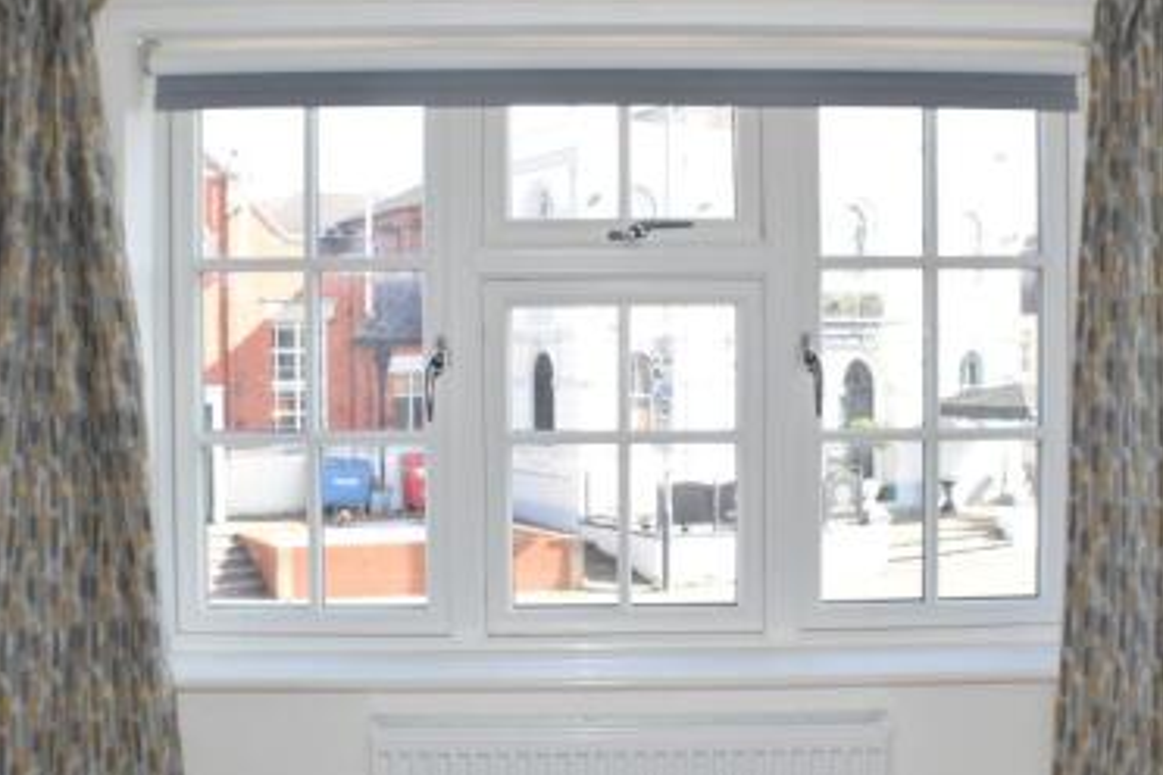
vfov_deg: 24.3
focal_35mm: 56
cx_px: 632
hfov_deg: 35.8
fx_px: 1797
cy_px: 392
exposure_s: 1/50
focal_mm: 29
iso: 125
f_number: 7.1
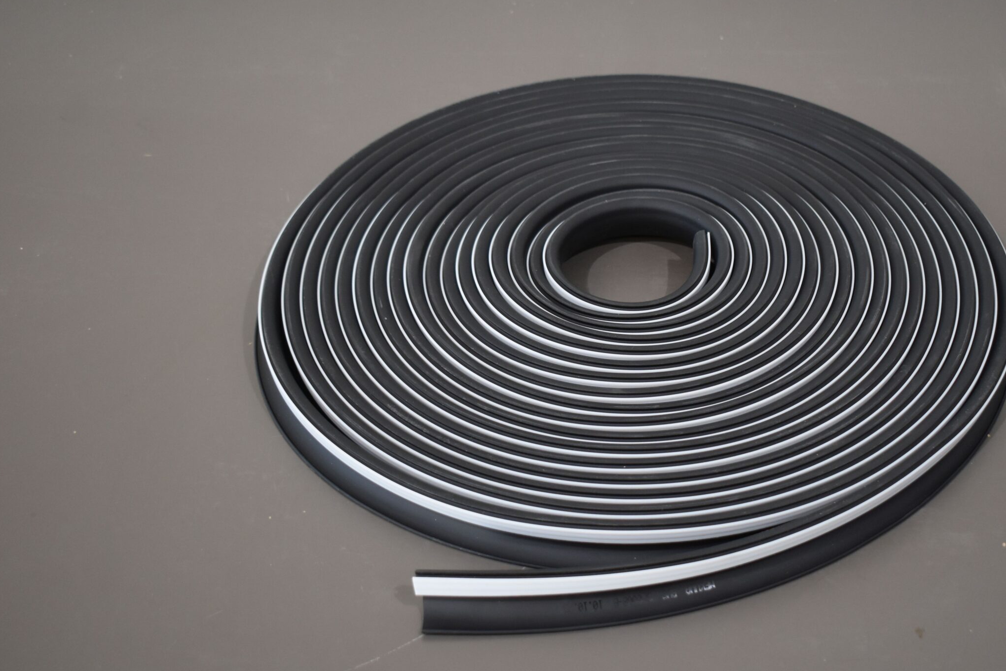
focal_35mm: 55
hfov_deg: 36.3
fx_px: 1526
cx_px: 619
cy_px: 345
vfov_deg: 24.8
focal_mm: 29
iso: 800
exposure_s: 1/200
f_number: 4.2
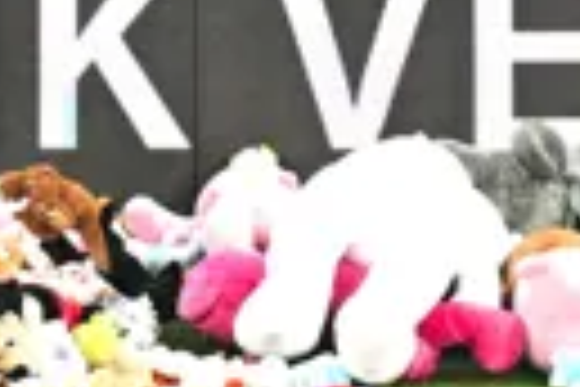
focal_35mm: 2162
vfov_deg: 0.6
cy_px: -612
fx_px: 34829
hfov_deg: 1.0
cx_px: 967
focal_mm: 200
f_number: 3.5
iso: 2000
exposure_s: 1/1250
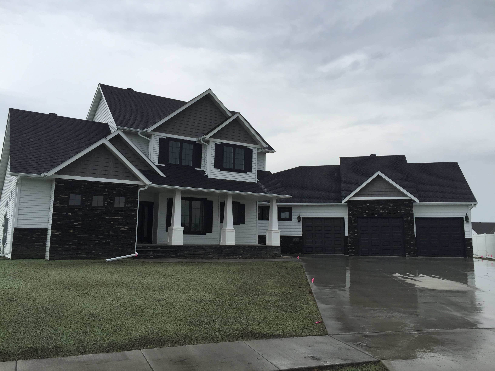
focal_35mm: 29
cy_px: 186
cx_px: 248
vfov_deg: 48.2
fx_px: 415
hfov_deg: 61.7
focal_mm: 4.15
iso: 32
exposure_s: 1/706
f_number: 2.2
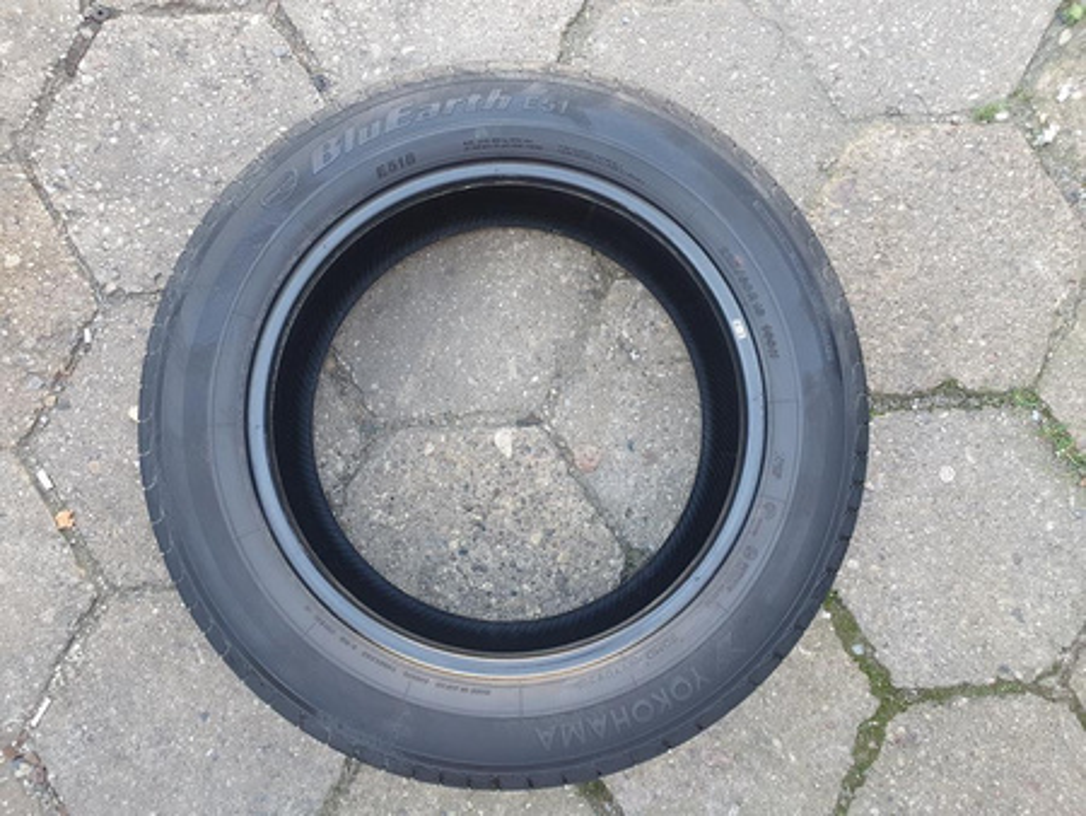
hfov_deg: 67.3
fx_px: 816
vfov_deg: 53.1
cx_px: 543
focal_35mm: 26
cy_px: 408
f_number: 2.4
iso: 160
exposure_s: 1/100
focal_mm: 4.32
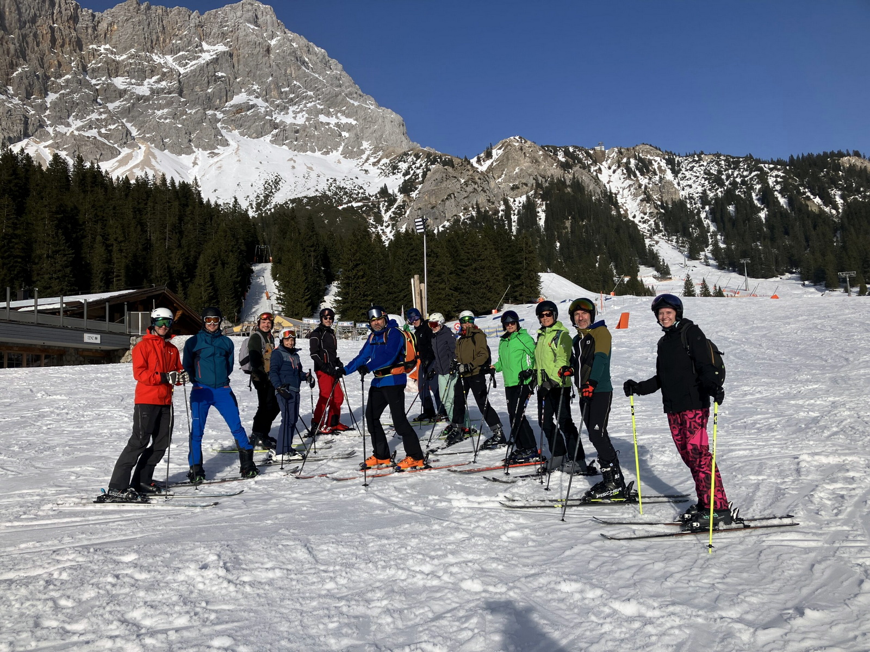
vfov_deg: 49.7
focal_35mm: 28
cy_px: 326
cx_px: 435
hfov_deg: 63.4
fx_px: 704
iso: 32
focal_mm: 3.99
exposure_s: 1/2667
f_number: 1.8
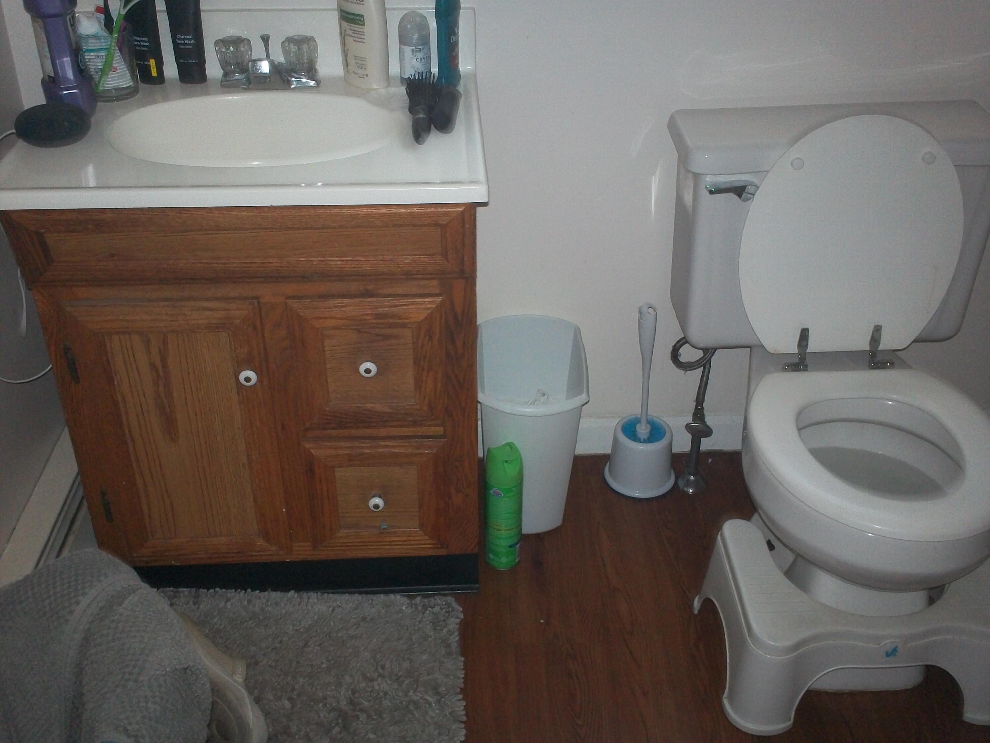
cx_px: 495
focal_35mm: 38
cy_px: 372
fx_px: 1087
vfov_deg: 37.7
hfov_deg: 49.0
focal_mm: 6.3
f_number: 4.5
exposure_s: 1/30
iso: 160
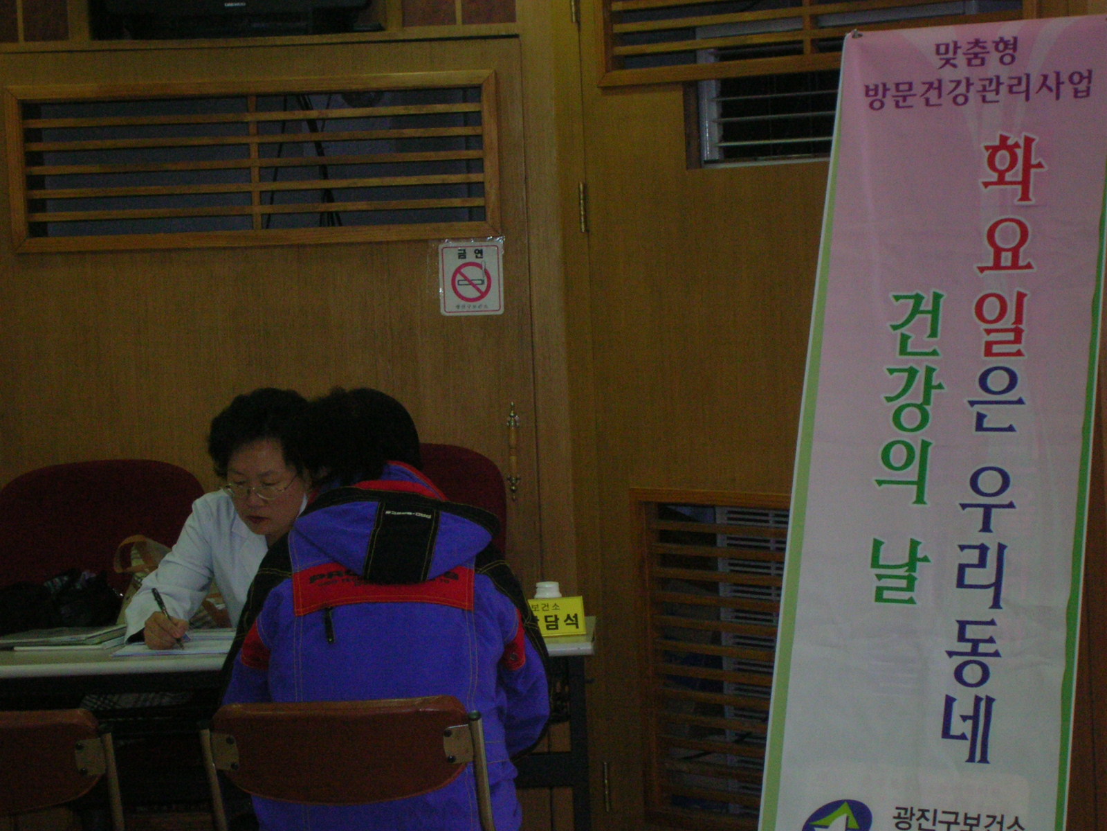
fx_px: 3358
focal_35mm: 105
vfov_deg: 14.1
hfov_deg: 18.7
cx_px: 554
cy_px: 416
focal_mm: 17.4
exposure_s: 1/60.1
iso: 200
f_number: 4.9
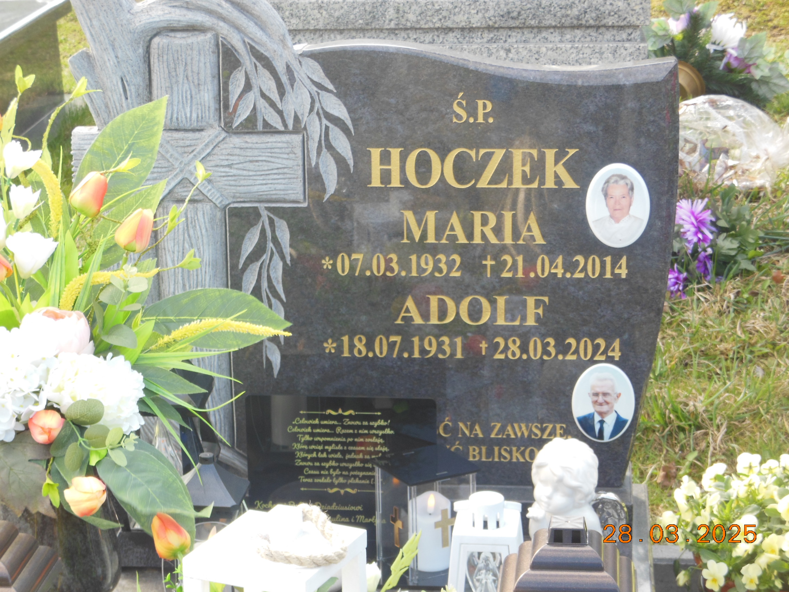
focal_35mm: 87
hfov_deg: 22.5
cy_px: 296
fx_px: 1983
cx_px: 394
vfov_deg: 17.0
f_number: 4.6
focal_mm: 15.5
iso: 125
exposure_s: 1/100
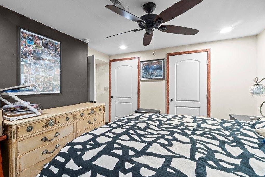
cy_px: 90
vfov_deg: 73.8
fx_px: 118
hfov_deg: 96.7
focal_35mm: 16
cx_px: 128
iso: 400
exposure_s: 1.6
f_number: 14
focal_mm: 10
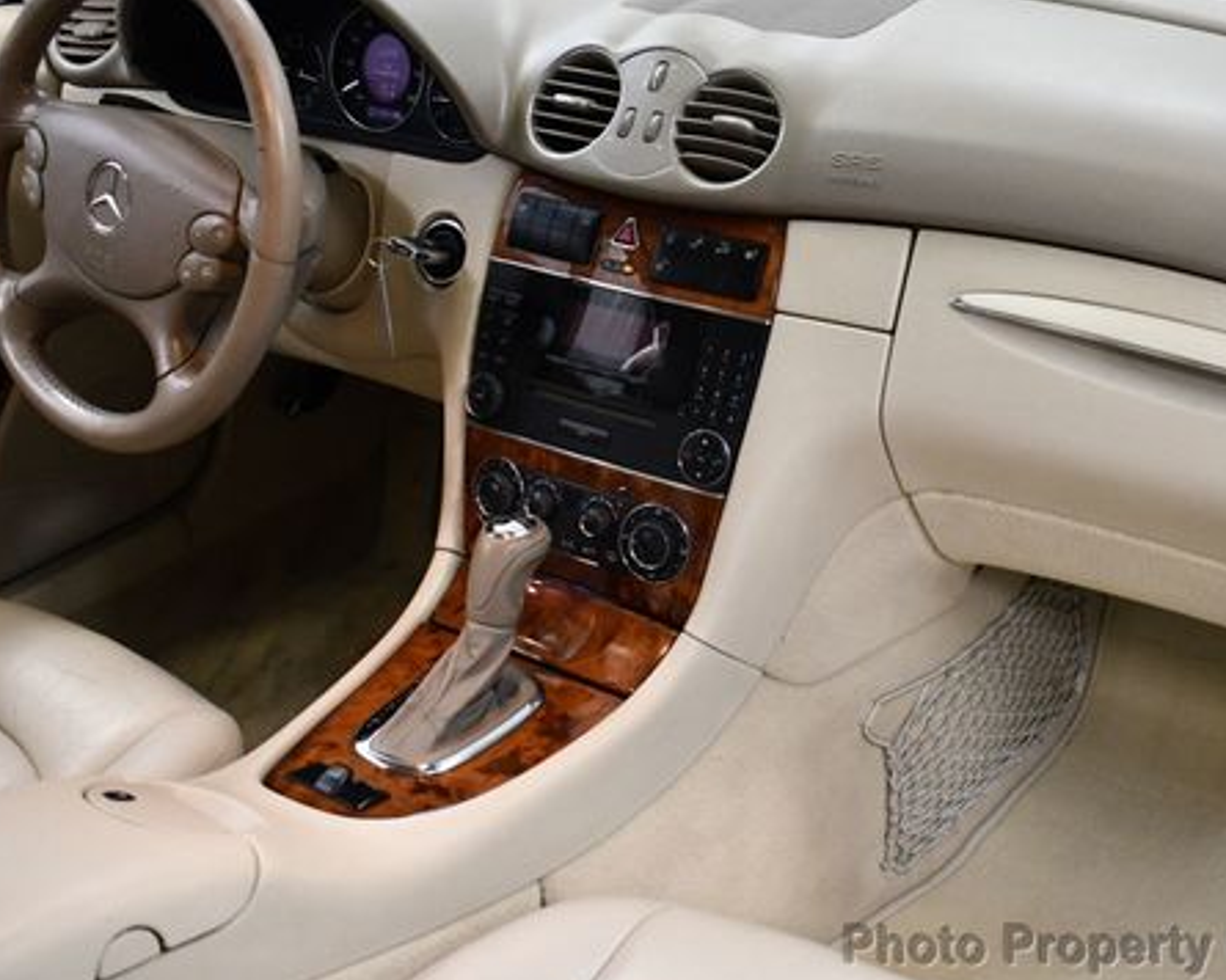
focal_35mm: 54
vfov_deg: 28.1
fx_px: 1959
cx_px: 810
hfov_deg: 34.4
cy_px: 410
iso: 1400
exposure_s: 1/125
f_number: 3.5
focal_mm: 20
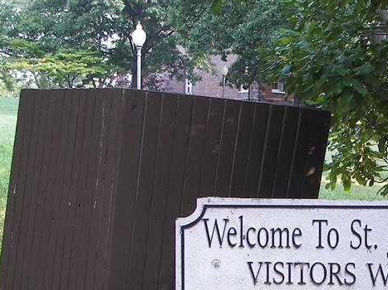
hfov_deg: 15.6
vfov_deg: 11.8
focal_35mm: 125
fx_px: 1401
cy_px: 184
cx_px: 329
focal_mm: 9.4
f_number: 2.8
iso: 64
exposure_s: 1/50
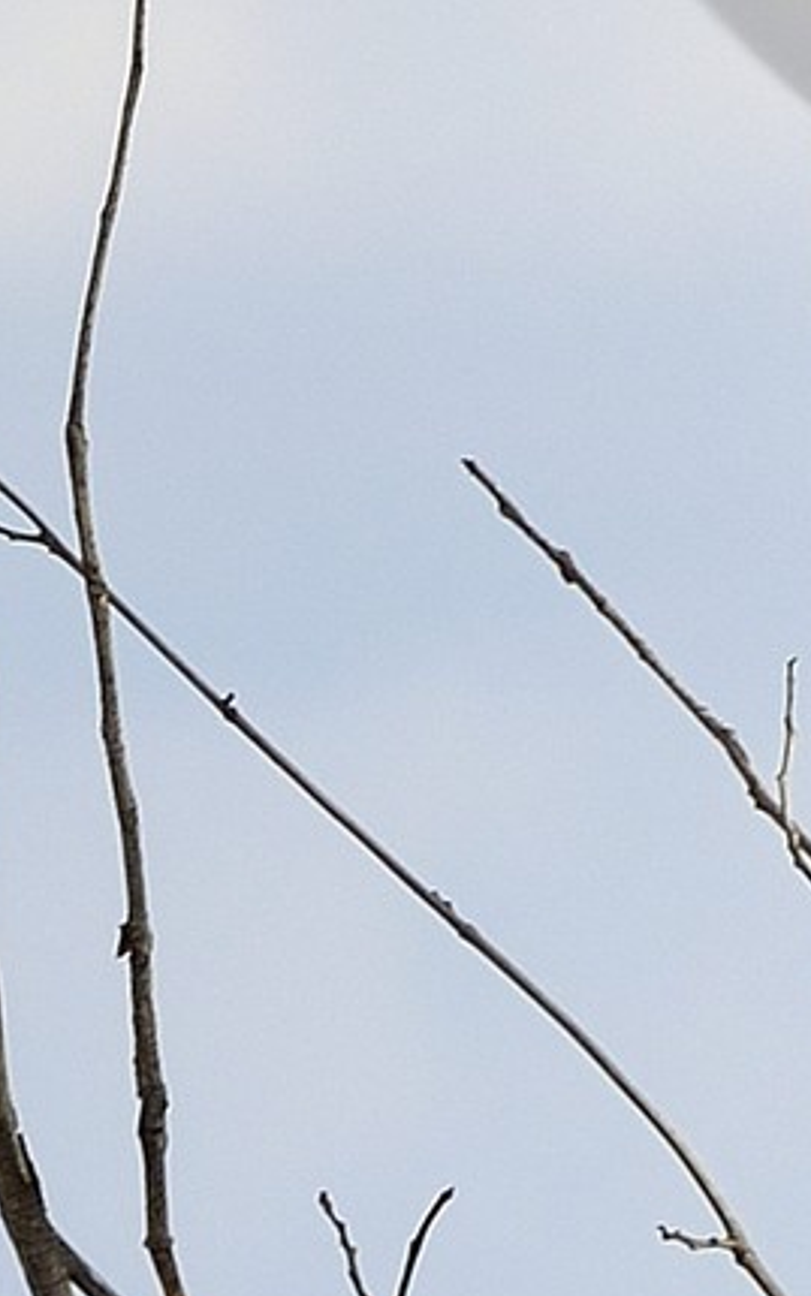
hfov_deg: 1.2
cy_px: -636
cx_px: 1387
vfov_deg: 2.0
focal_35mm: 1062
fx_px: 37531
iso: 400
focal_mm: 280
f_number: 13
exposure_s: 1/500
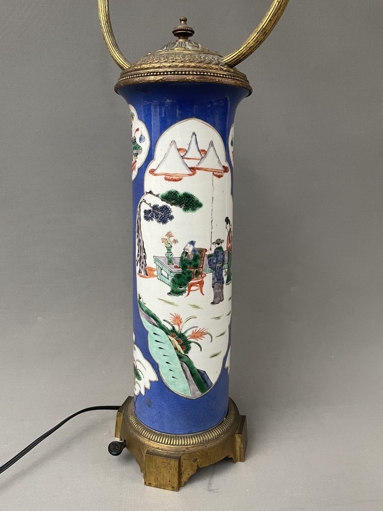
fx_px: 384
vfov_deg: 67.3
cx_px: 192
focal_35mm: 26
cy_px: 256
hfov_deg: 53.1
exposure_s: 1/60
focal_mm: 4.2
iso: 160
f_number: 1.6
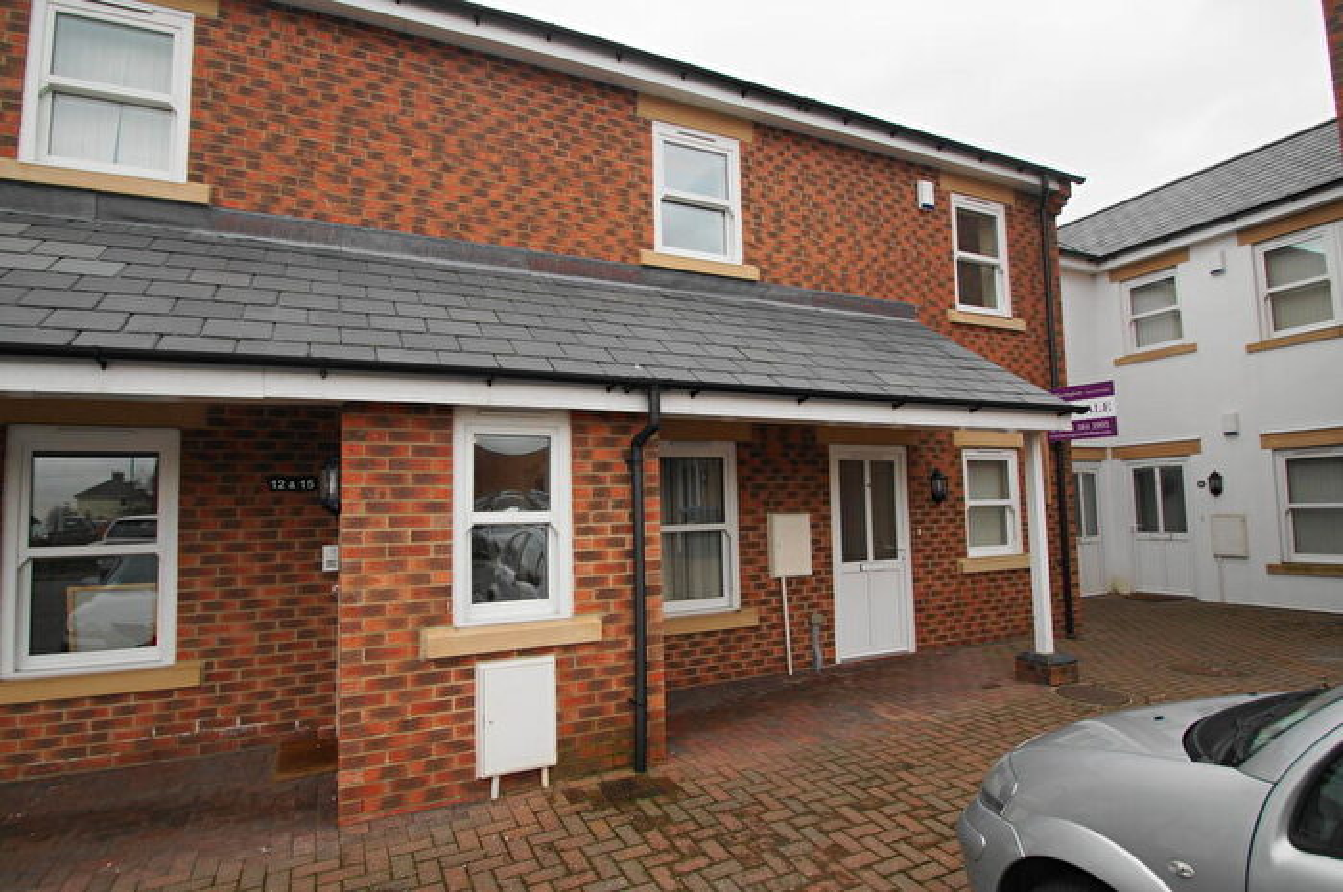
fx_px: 671
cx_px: 672
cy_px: 446
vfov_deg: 67.3
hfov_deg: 90.1
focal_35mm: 18
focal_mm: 12
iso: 100
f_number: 4.5
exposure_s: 1/80
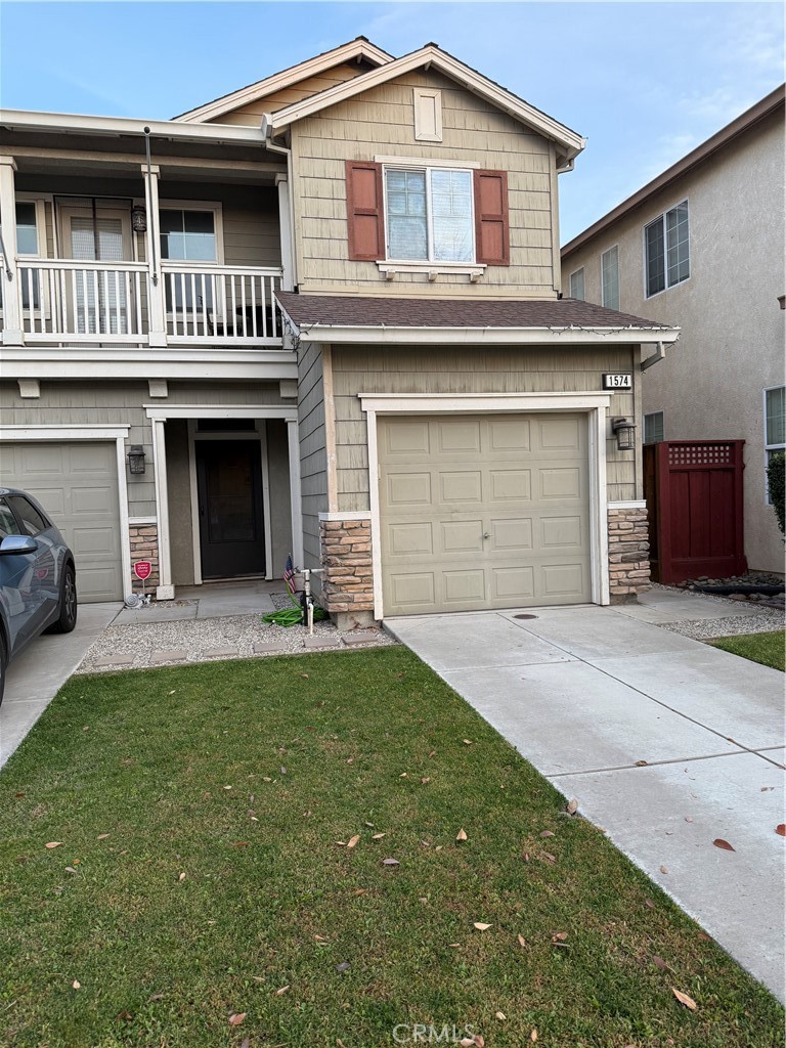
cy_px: 524
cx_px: 393
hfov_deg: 56.8
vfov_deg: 71.6
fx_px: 727
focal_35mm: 24
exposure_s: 1/121
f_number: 1.78
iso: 100
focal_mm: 6.76
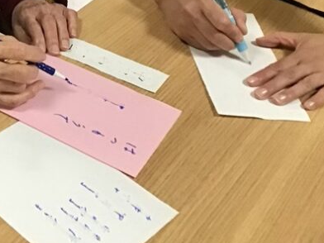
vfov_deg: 17.7
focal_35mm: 79
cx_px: -17
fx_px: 739
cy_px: -52
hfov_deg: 23.4
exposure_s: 1/30
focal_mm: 3.3
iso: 125
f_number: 2.4
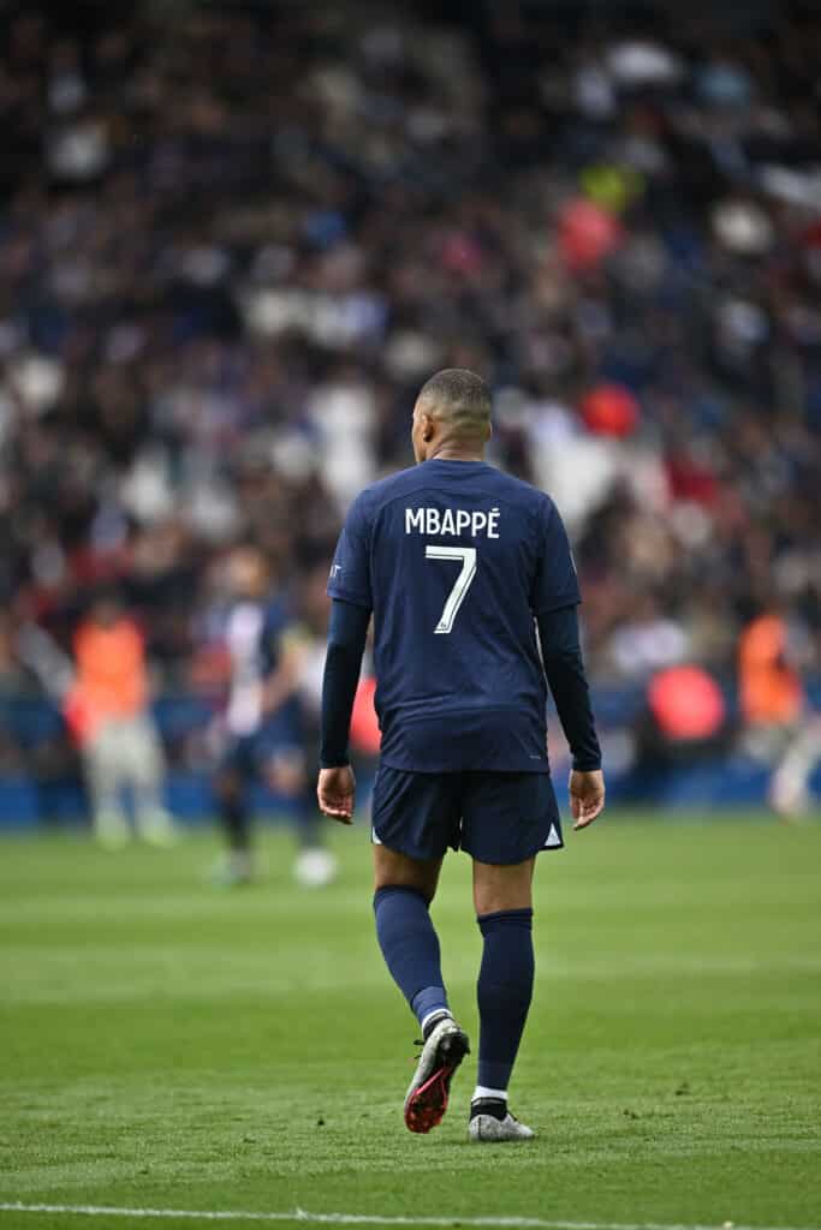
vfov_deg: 5.2
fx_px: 13678
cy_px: 615
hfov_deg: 3.4
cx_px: 410
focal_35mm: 400
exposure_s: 1/3200
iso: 500
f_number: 2.8
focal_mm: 400
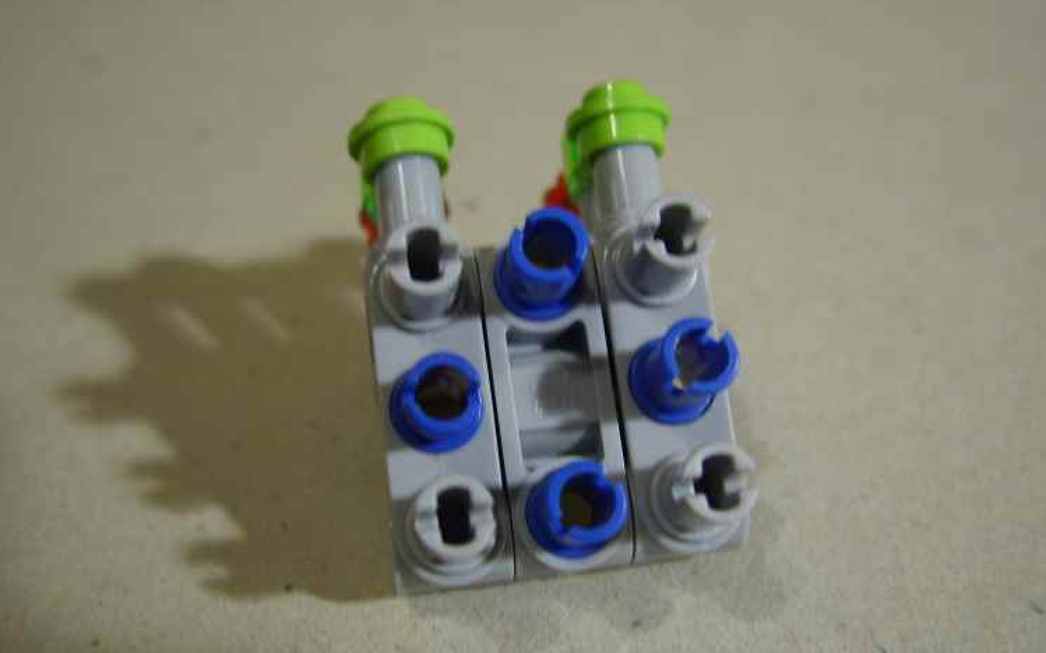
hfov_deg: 46.2
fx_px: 1226
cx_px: 538
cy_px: 335
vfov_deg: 29.9
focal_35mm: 43
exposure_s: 1/2
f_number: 2.8
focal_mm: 7.8
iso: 100
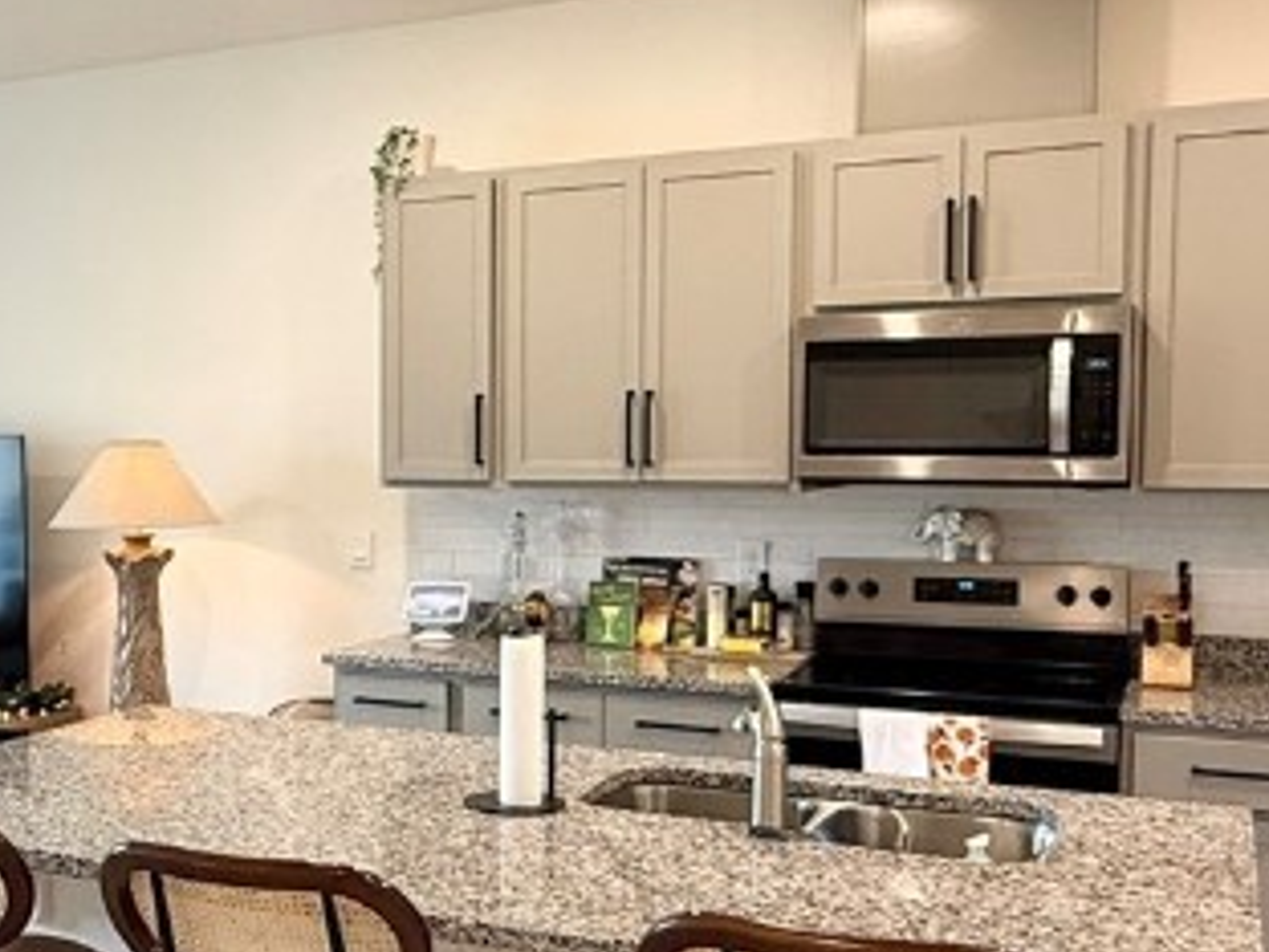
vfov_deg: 31.5
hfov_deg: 39.5
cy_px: 537
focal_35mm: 46
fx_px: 1686
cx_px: 240
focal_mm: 2.22
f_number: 2.2
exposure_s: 1/60
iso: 250
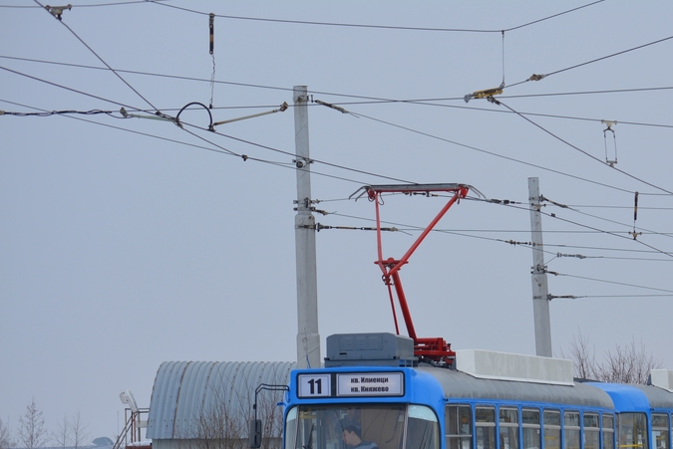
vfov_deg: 5.8
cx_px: 505
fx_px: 4466
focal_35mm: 239
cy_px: 339
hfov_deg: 8.6
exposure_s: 1/250
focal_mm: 105
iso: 100
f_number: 8
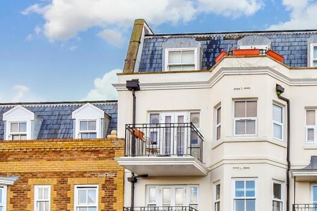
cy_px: 152
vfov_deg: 39.1
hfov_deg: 52.9
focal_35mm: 33
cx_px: 260
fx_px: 291
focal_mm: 11.5
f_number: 8
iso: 400
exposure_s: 1/200
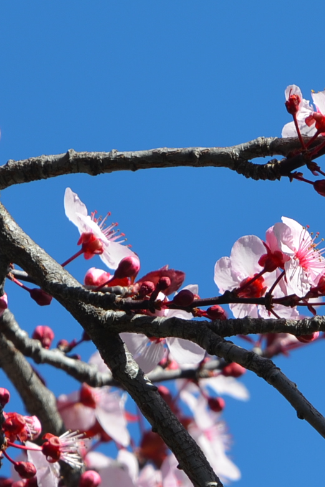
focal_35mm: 547
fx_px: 7410
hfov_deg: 2.5
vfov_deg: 3.8
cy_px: 322
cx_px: 549
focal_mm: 116
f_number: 9
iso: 100
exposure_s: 1/320
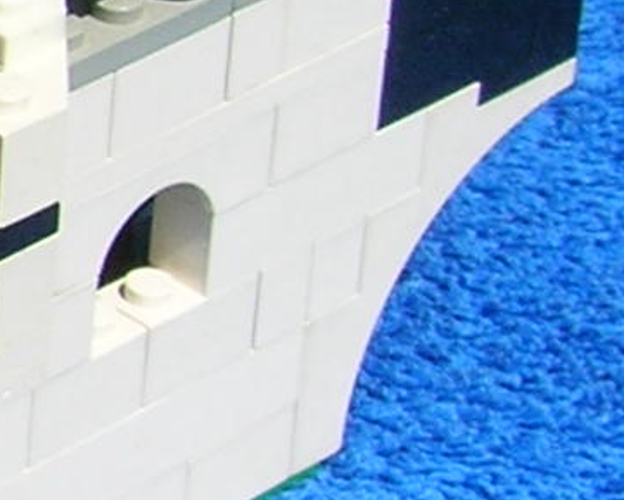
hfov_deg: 7.3
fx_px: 4397
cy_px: 192
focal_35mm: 238
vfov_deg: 6.5
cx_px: -1170
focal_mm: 5.7
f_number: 4.9
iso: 50
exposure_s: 1/450
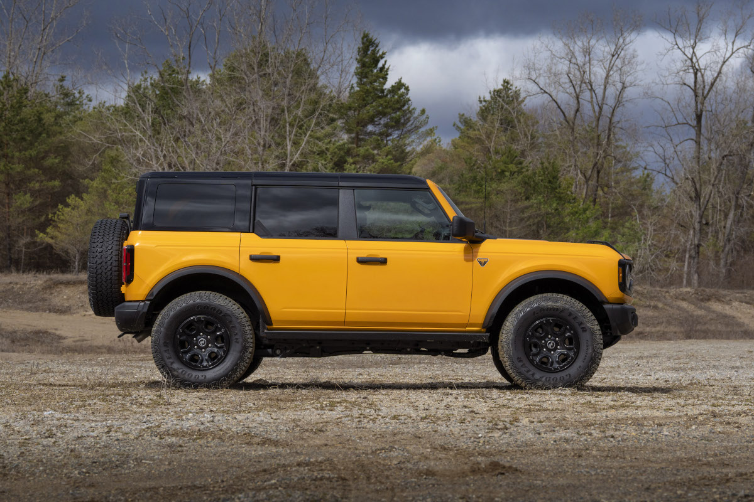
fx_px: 2262
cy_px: 251
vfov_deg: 12.7
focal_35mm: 108
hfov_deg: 18.9
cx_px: 377
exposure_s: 1/3200
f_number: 8
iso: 800
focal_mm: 108
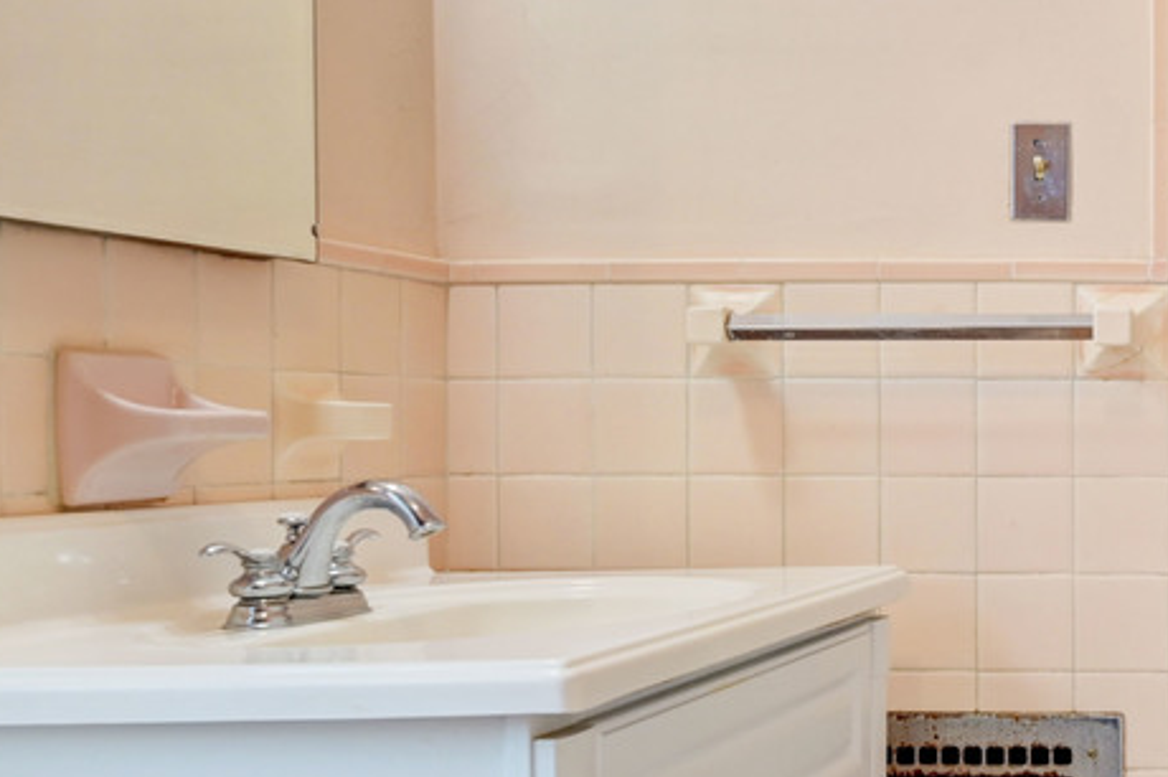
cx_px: 1292
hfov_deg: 32.0
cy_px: 434
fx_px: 1776
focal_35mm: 55
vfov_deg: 24.7
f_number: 8
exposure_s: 1/25
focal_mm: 15.5
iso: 400
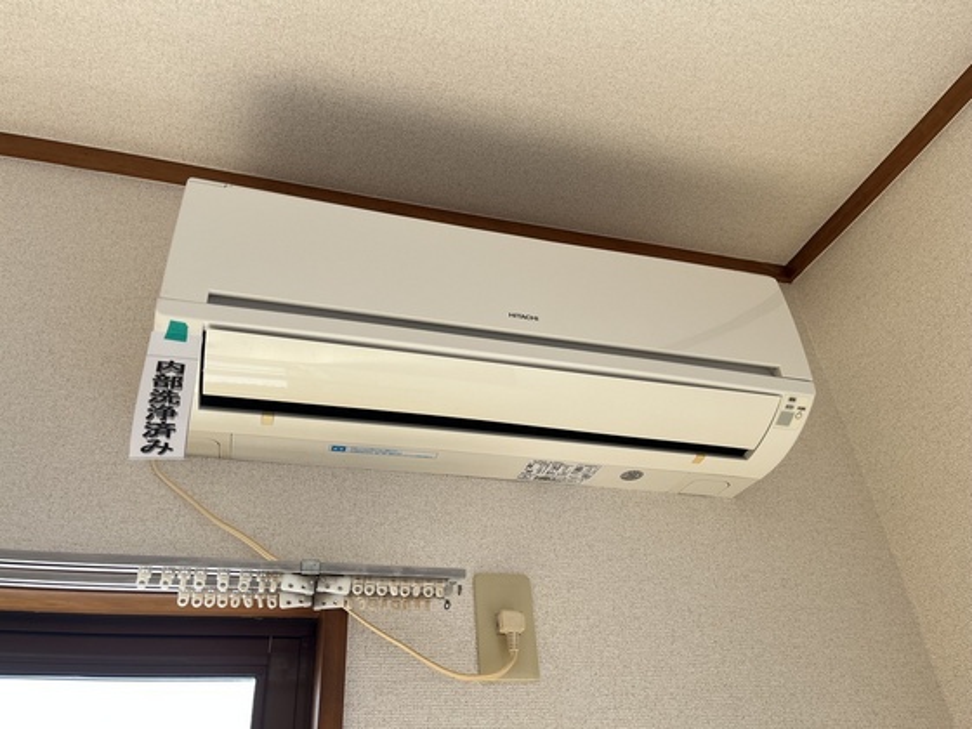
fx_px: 730
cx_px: 486
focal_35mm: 26
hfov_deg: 67.3
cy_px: 364
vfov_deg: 53.1
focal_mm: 5.1
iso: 40
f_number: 1.6
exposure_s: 1/122
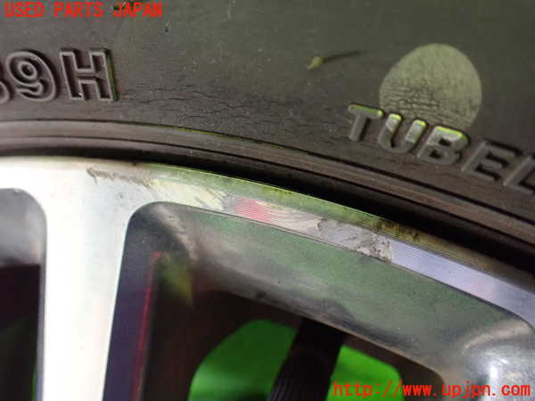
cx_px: 268
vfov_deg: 46.8
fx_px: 464
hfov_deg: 60.0
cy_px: 200
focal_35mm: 30
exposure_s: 1/30
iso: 1250
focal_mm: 5.4
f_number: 2.3
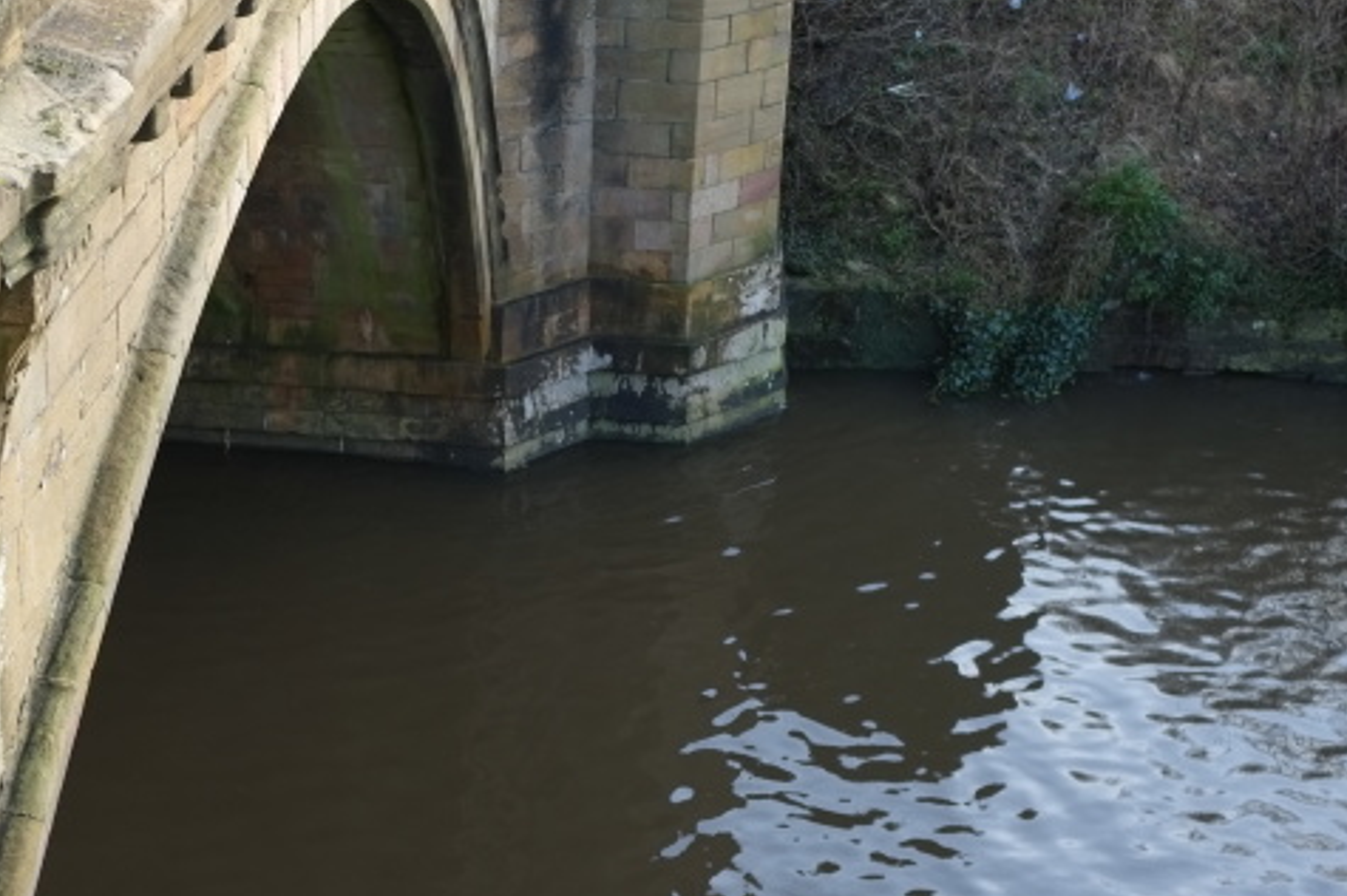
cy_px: 197
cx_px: 352
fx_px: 2206
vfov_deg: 22.7
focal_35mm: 59
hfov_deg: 33.3
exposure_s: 1/125
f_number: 4
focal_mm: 23
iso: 200
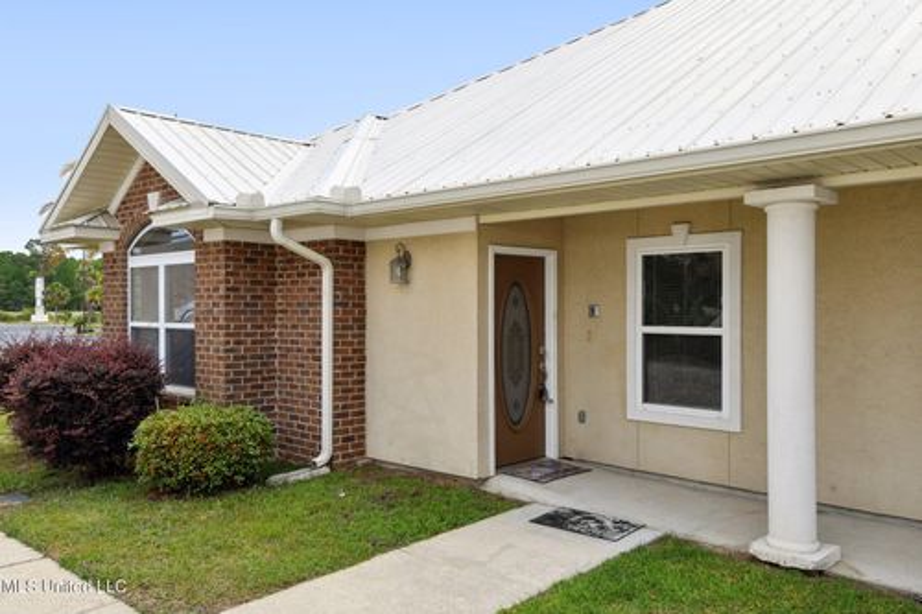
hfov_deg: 63.7
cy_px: 307
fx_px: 742
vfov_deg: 44.9
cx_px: 461
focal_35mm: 29
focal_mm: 29
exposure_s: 1/1000
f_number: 11
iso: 400
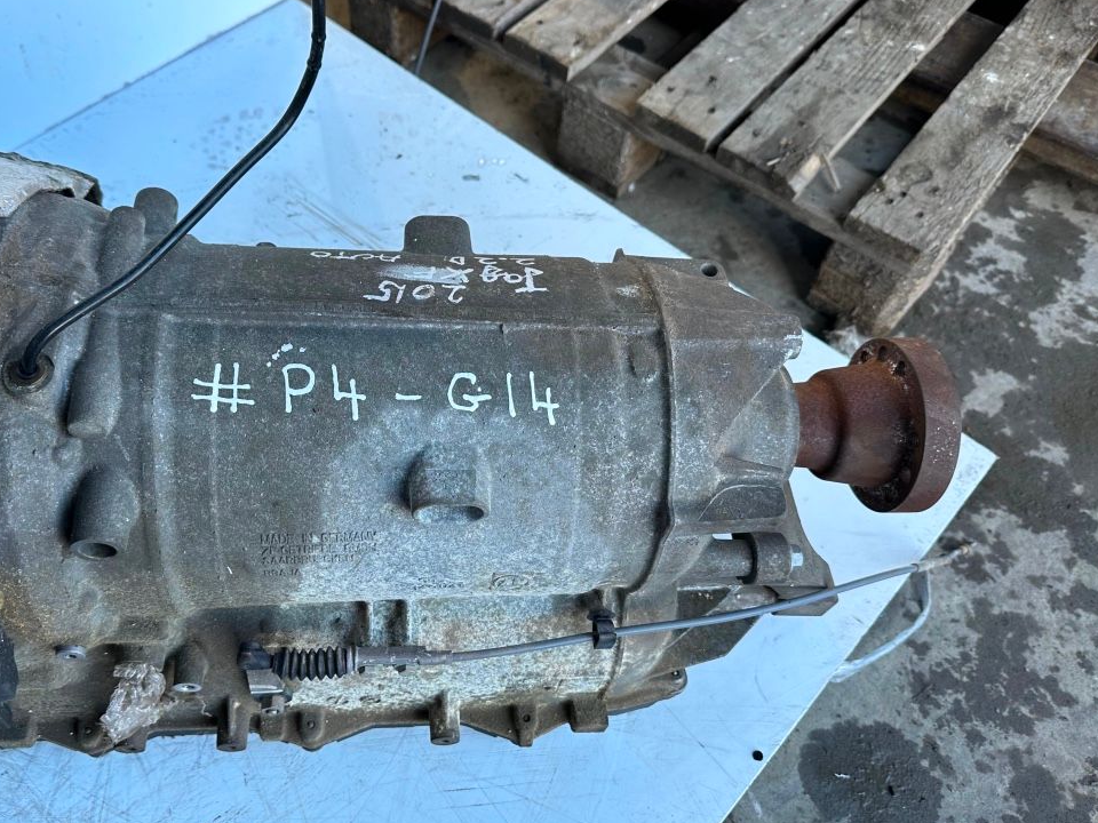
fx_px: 952
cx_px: 443
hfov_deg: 59.5
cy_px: 392
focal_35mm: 30
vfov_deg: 46.8
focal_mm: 6.86
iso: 64
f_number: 1.78
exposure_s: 1/144
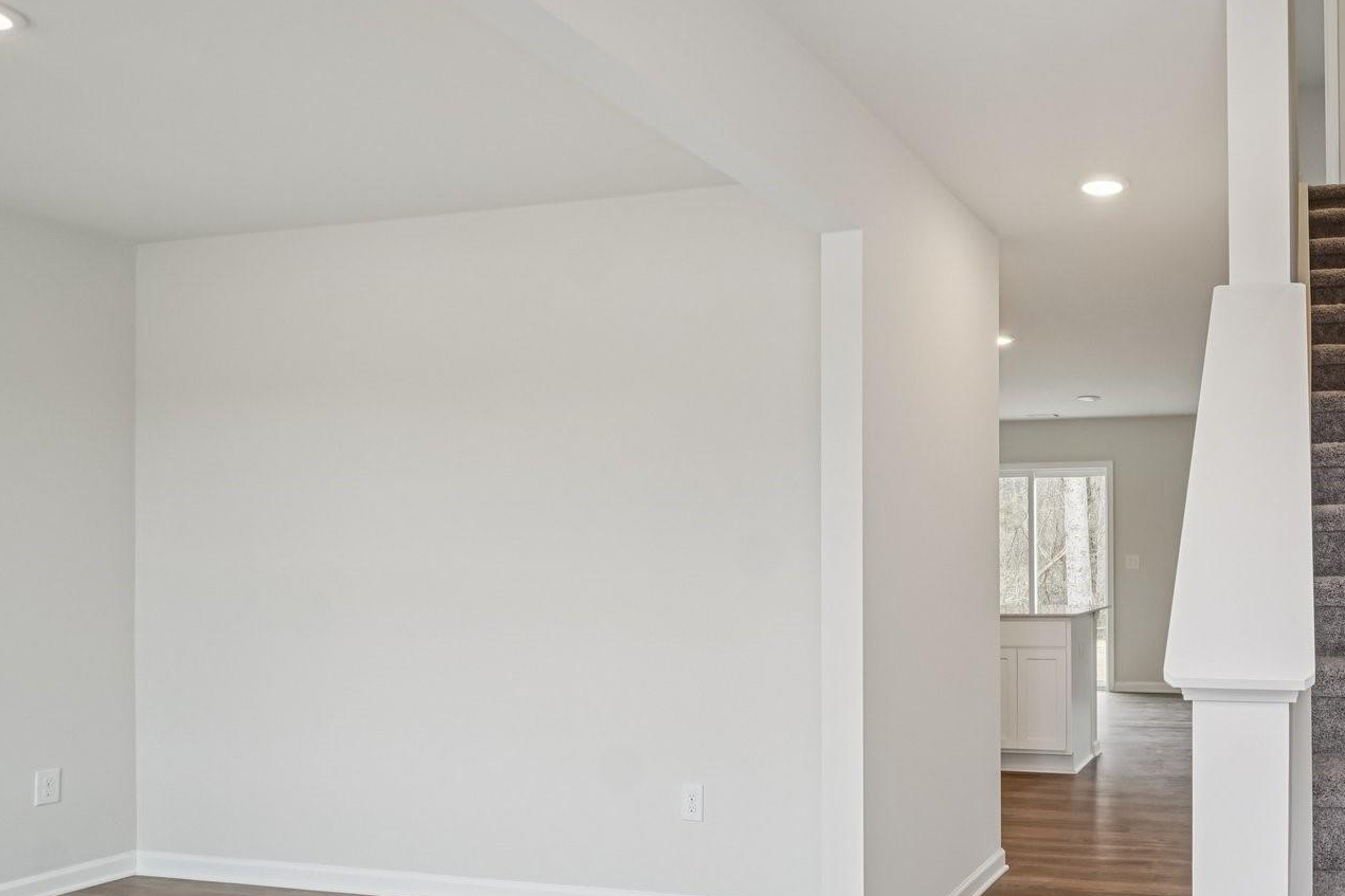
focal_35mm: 29
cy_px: 590
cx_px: 1071
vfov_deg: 44.4
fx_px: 1083
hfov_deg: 58.9
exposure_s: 1/30
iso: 320
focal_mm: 12
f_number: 8
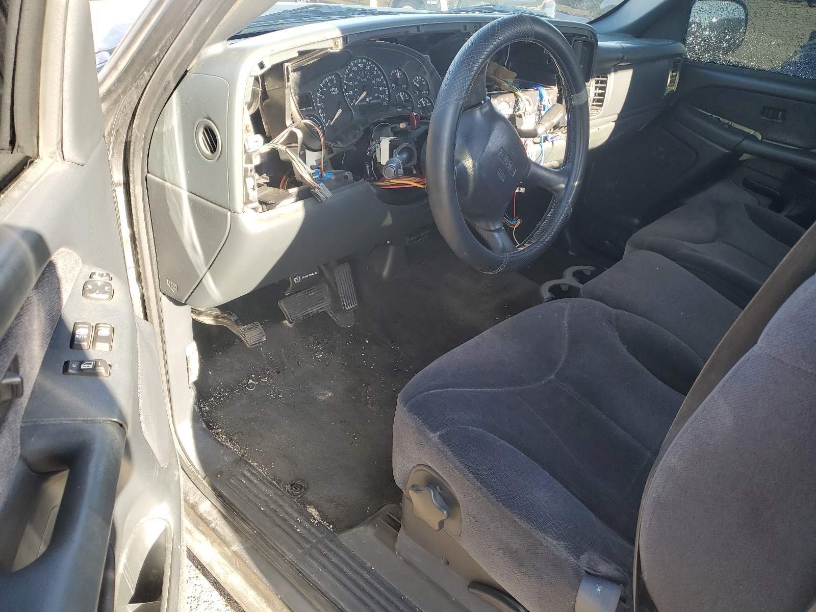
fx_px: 613
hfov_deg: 67.3
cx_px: 408
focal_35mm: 26
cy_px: 306
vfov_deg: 53.1
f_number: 1.5
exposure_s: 1/196
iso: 50
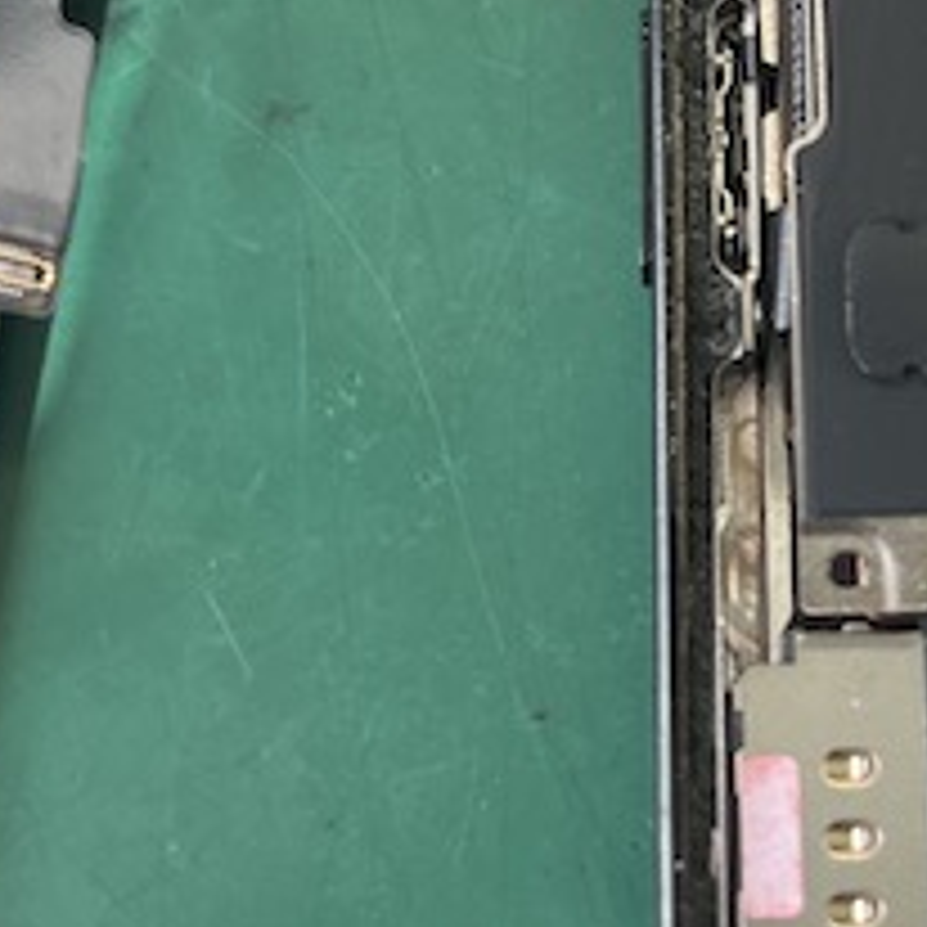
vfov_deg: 17.9
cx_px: 765
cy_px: 50
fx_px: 2878
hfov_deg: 18.1
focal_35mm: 95
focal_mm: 5.1
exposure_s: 1/122
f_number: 1.6
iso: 50
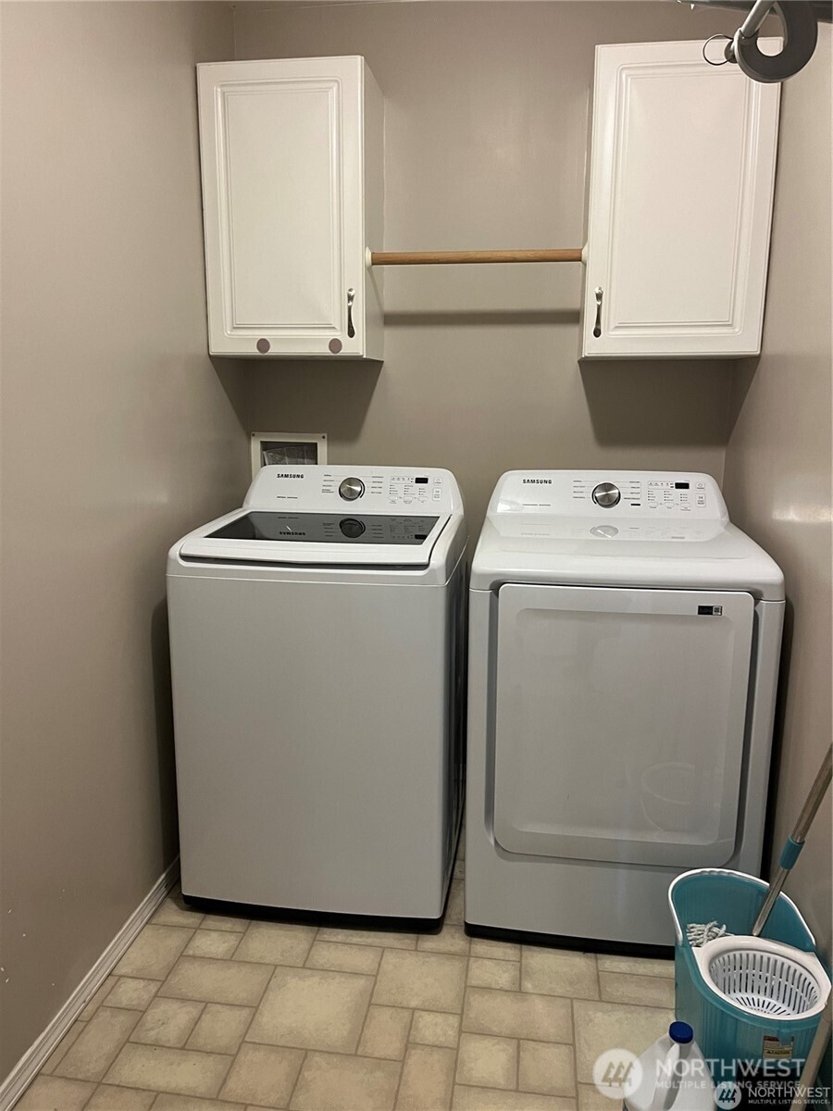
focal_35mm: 26
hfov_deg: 53.1
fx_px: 834
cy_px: 556
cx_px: 416
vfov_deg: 67.3
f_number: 1.6
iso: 320
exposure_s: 1/60
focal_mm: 5.1
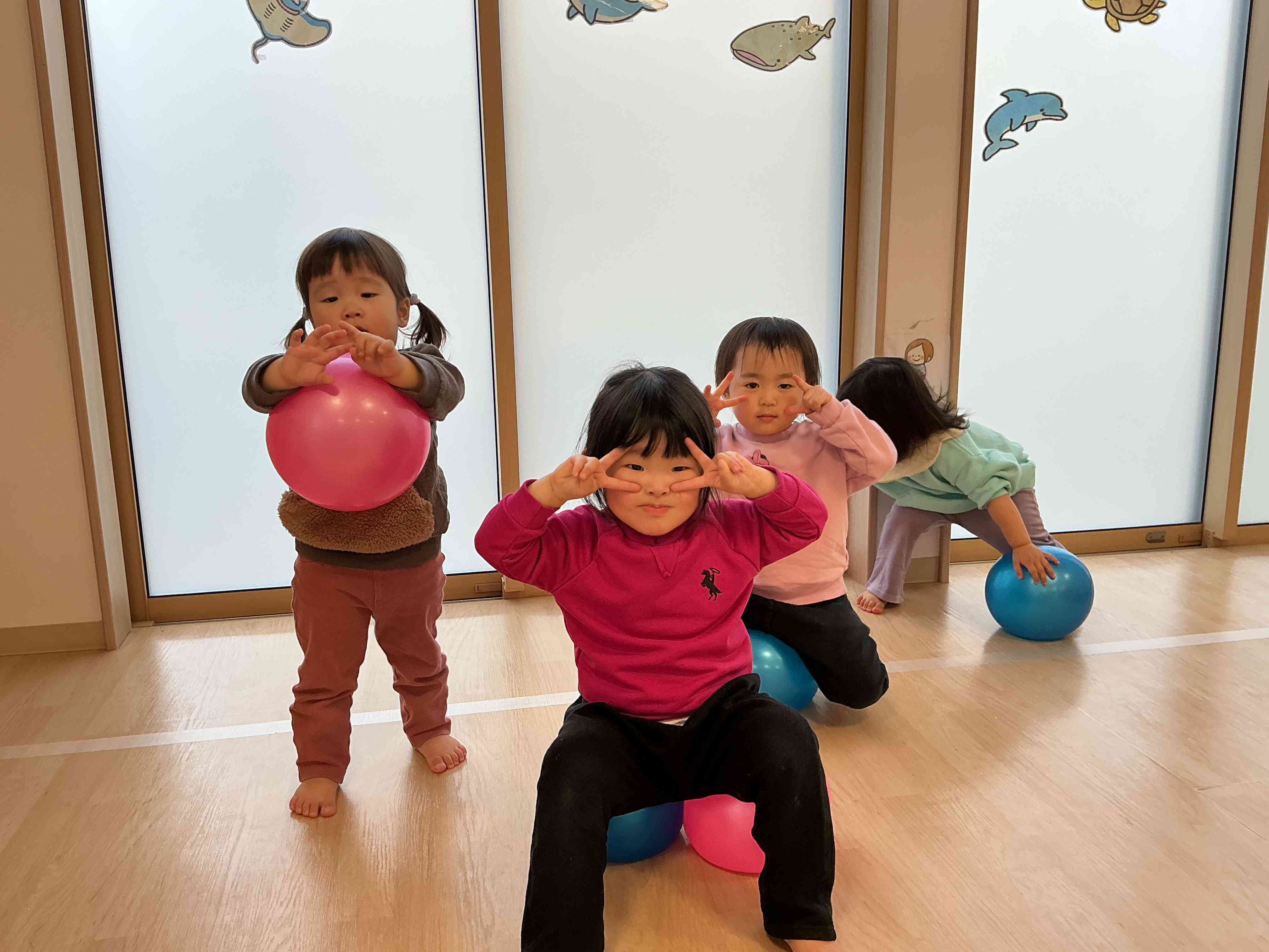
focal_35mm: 29
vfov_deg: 48.2
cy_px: 476
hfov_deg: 61.7
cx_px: 634
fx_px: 1063
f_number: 1.8
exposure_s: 1/130
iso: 16
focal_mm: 3
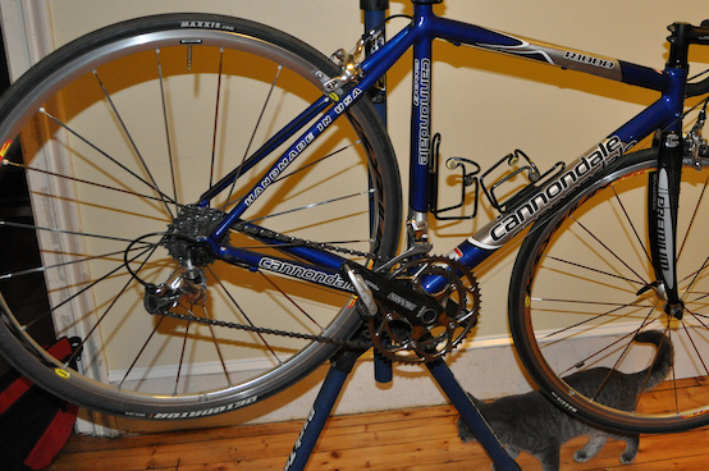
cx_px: 459
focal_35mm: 39
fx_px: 767
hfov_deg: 48.9
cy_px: 157
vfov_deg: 33.8
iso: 1600
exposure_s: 1/60
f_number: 3.5
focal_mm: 18
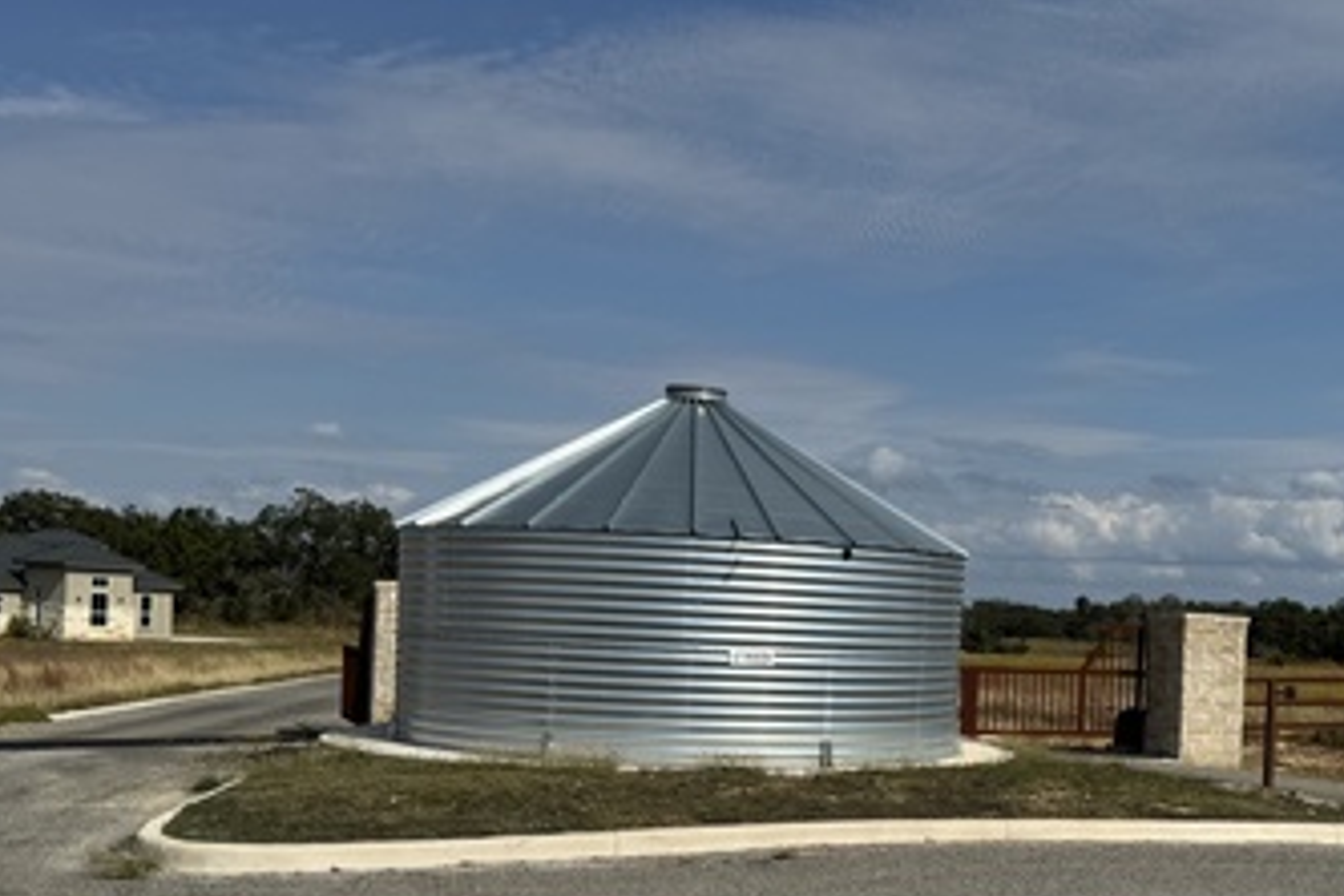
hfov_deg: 40.3
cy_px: 642
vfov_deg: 27.8
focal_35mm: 48
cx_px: 957
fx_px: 1792
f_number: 1.78
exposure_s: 1/10417
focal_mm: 6.76
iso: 80
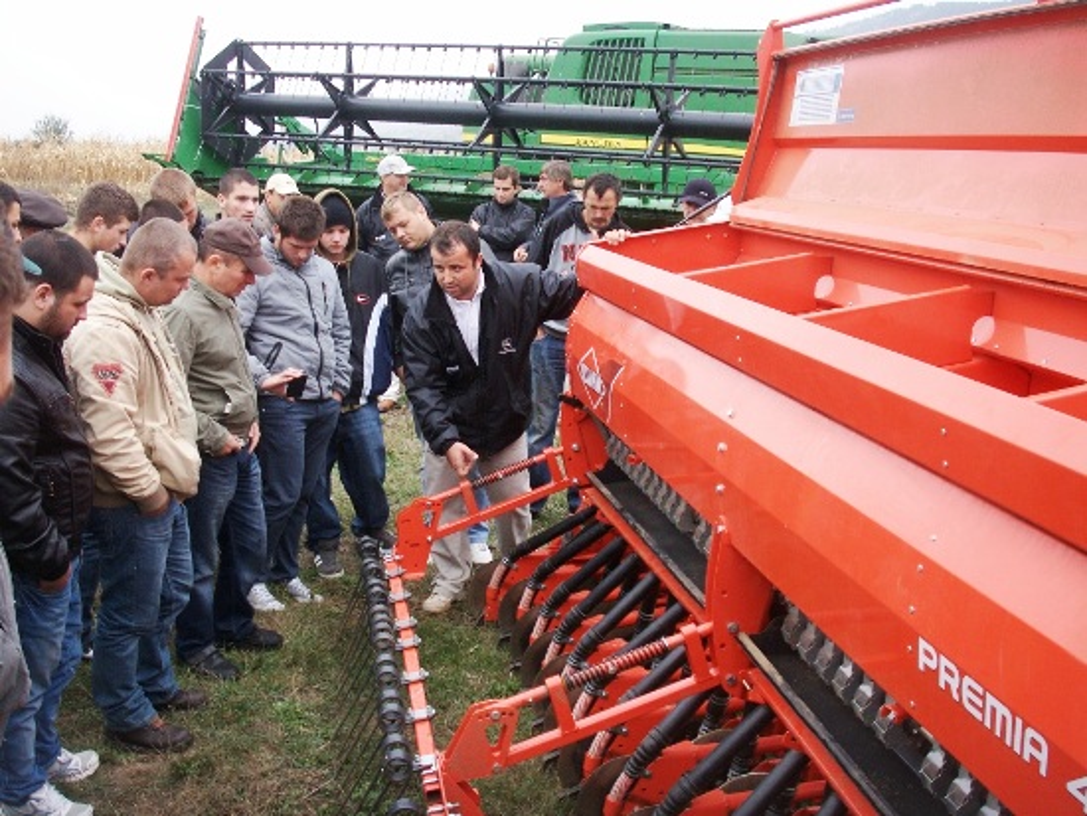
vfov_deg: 38.7
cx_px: 544
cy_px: 408
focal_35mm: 37
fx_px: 1162
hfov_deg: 50.1
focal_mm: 7.7
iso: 50
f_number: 3.5
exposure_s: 1/125
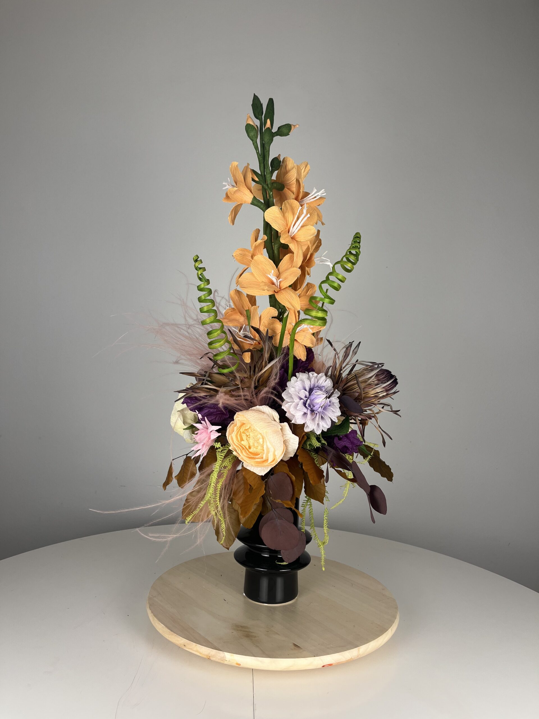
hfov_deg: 53.1
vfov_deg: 67.3
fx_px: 540
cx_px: 270
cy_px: 360
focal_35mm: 26
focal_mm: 5.1
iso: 32
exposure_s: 1/133
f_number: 1.6
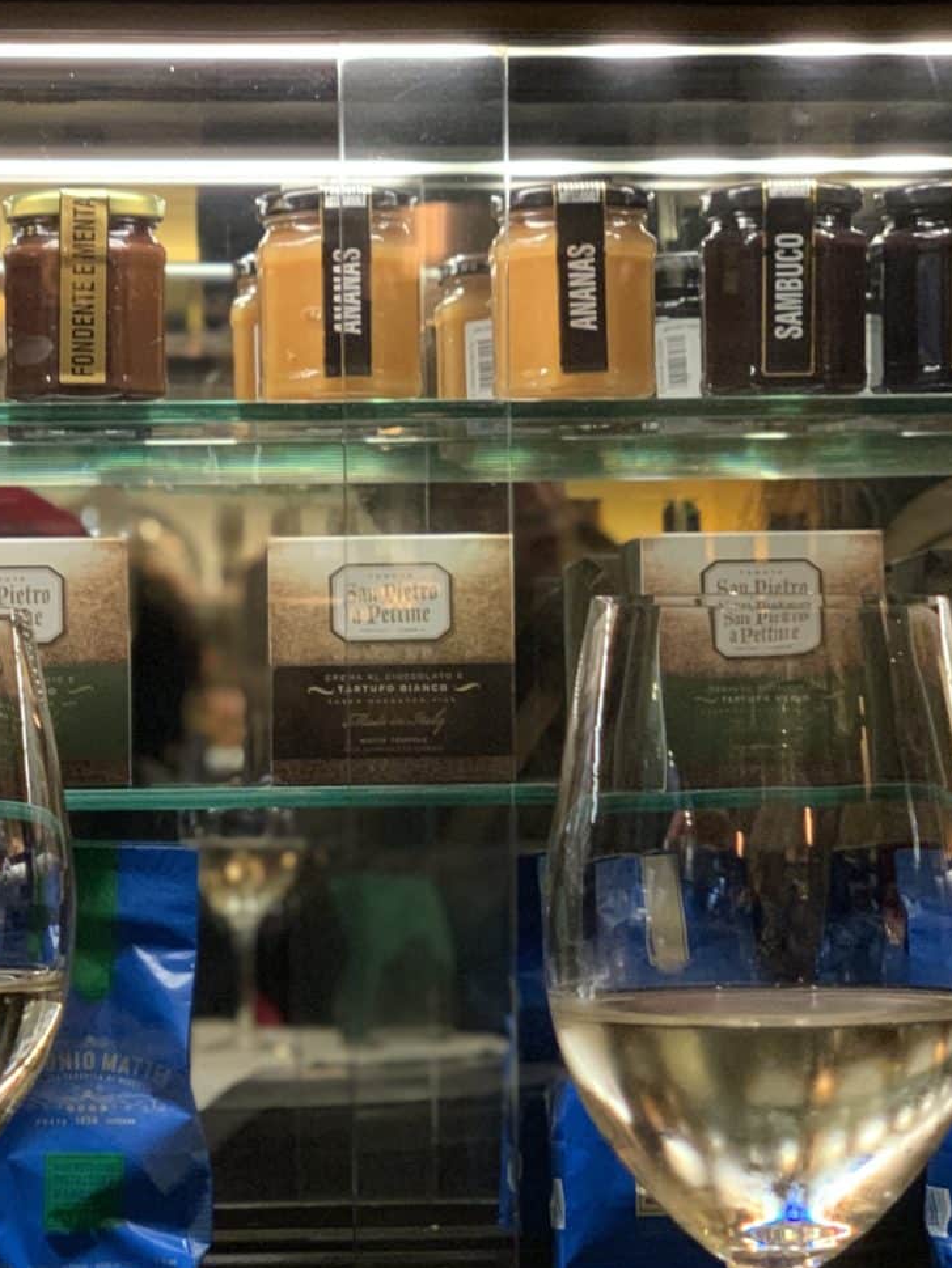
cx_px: 279
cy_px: 907
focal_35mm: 103
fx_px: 3776
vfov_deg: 19.0
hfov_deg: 14.3
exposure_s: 1/49
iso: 320
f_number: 2.4
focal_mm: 6
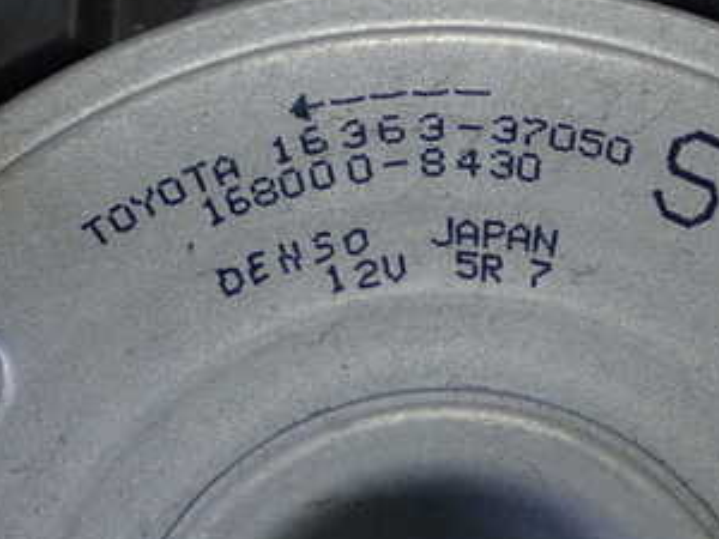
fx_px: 2534
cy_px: 290
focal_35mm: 122
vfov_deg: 12.1
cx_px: 436
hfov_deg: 16.1
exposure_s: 1/60
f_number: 3.6
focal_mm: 11.01
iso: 400
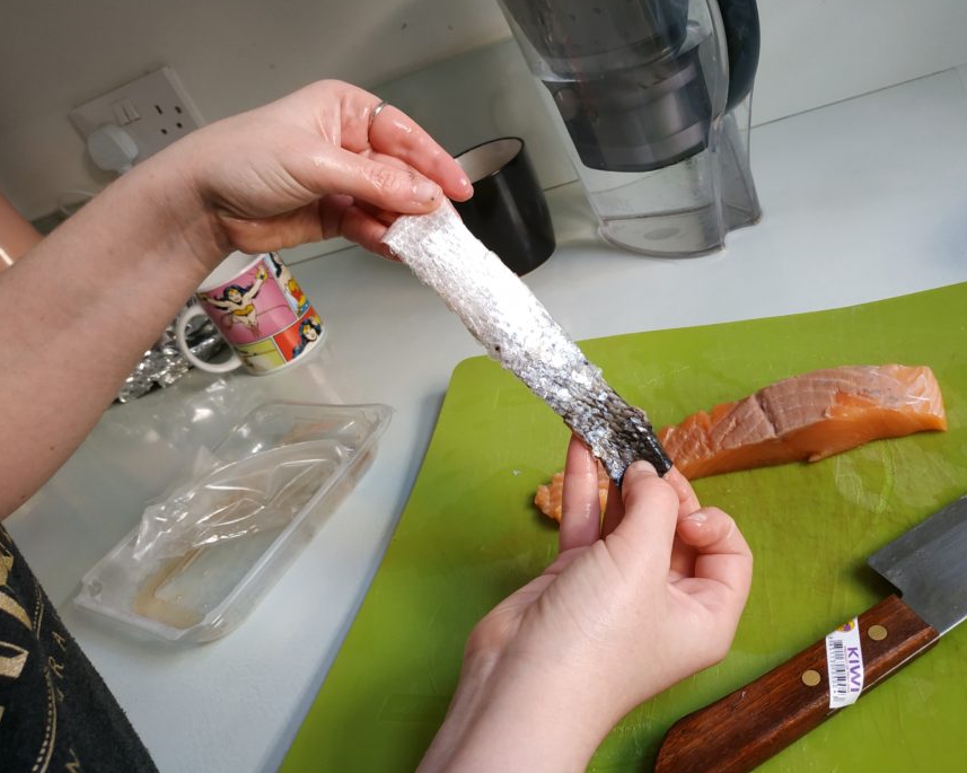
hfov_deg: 62.1
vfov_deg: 51.4
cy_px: 351
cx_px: 536
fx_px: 801
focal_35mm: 28
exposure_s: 1/25
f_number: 1.9
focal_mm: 3.94
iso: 200
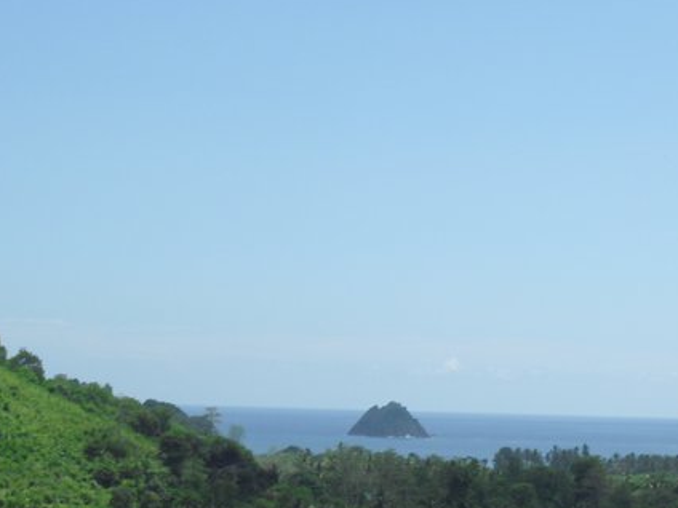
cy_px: 443
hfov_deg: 13.3
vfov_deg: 10.1
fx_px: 2879
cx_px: 574
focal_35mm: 147
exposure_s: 1/160
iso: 100
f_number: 12
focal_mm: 12.8
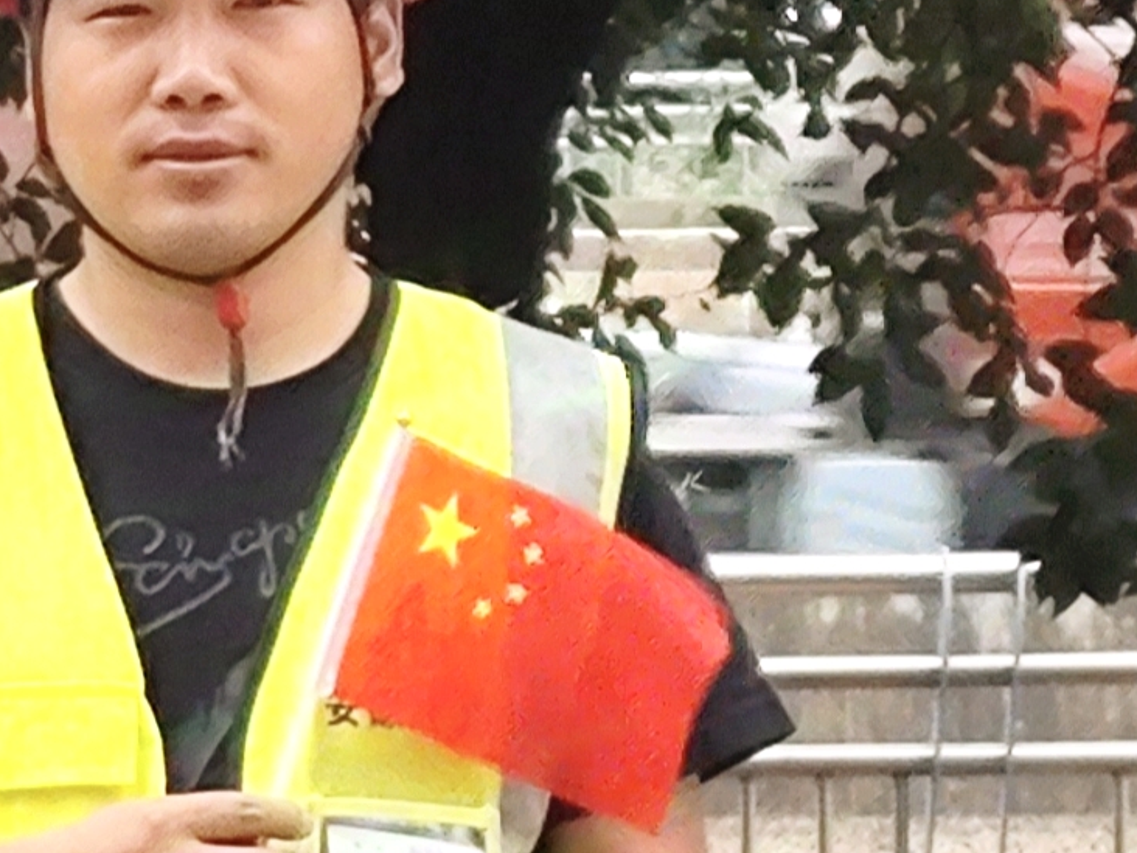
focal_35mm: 126
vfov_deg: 11.6
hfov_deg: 12.9
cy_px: 912
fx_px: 4139
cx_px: -1357
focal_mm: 5.26
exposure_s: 1/114
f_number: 1.65
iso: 50
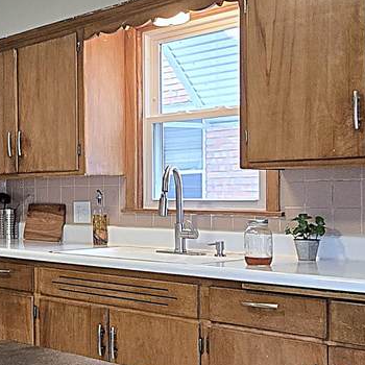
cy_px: 205
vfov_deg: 40.0
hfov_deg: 30.8
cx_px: -116
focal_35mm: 42
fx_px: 501
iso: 320
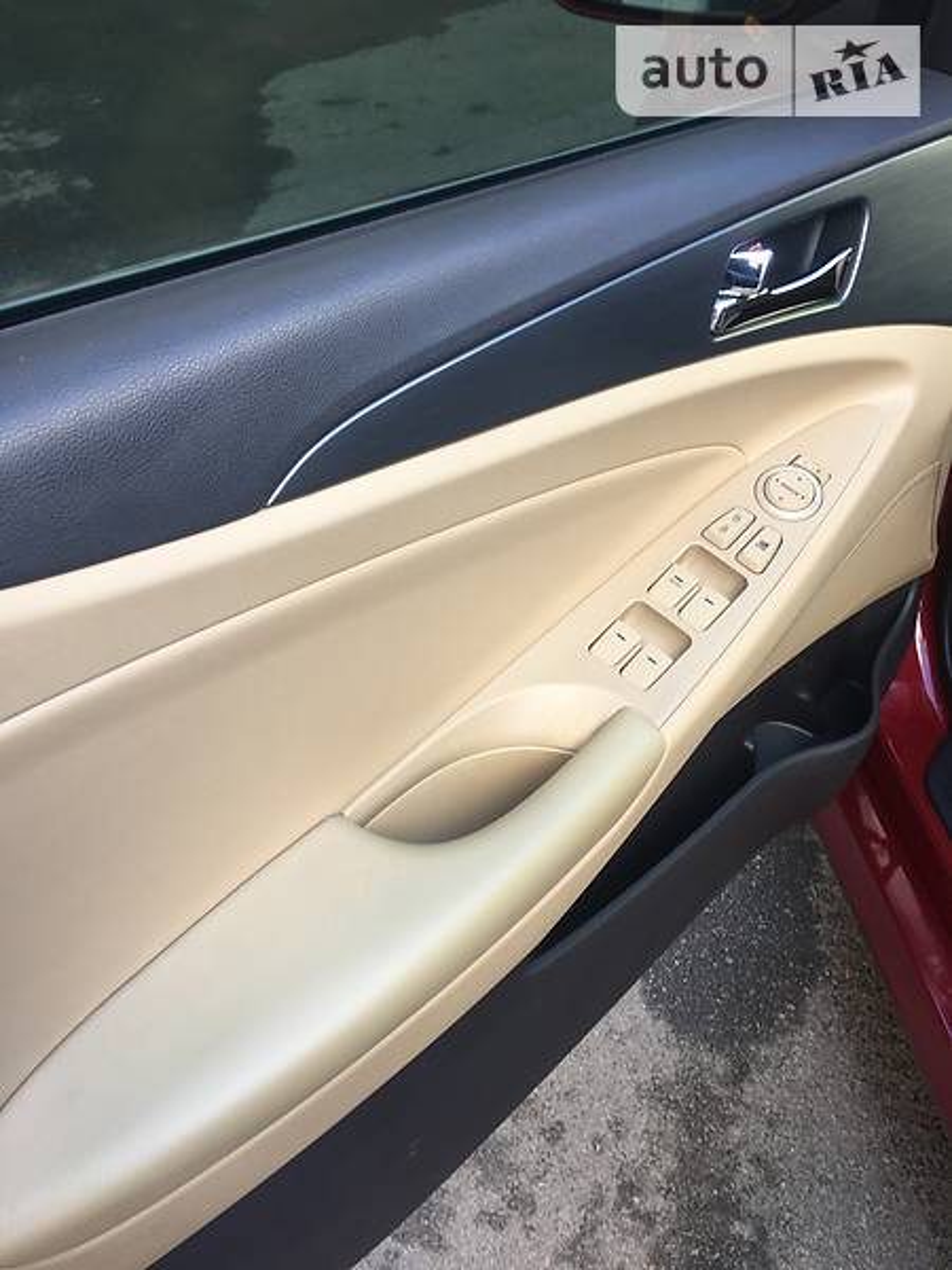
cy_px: 635
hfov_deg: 48.2
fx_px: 1063
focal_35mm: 29
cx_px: 476
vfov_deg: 61.7
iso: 32
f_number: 2.2
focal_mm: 4.2
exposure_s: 1/50
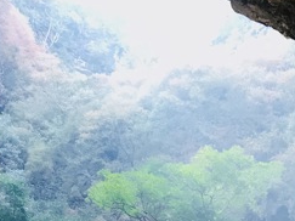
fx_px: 1005
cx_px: 432
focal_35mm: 118
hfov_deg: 15.5
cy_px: 366
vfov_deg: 11.8
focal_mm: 3.99
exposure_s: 1/100
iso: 32
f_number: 1.8
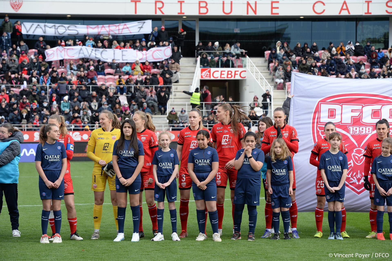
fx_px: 1687
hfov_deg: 13.3
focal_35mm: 155
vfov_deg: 8.8
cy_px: 130
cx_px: 196
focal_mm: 155
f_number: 9
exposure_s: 1/640
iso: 800
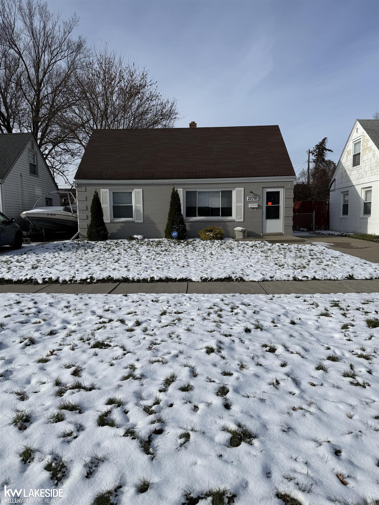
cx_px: 190
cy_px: 252
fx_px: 350
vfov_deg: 71.6
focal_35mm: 24
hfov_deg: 56.8
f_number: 1.78
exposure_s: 1/8130
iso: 80
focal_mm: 6.76
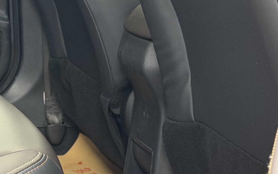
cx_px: -14
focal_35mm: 133
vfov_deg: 9.9
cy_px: 113
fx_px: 1008
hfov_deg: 15.4
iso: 250
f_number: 1.78
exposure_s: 1/60
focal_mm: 6.76
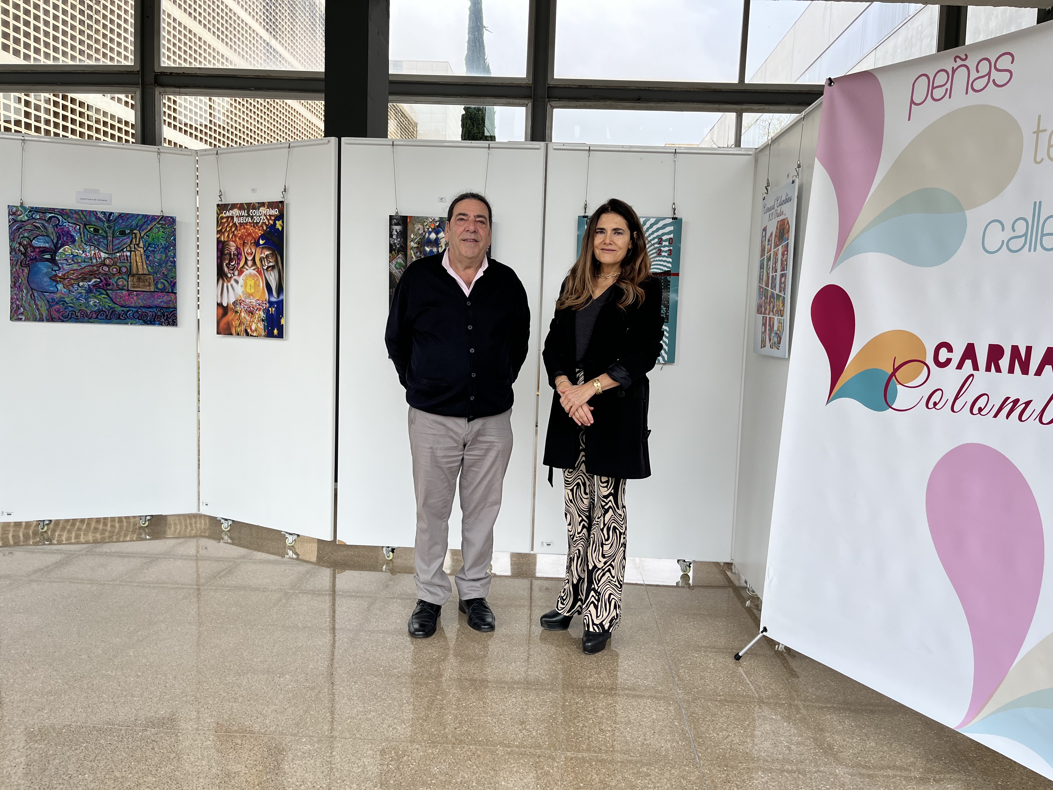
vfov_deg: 53.1
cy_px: 395
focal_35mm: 26
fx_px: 791
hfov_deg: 67.3
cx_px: 526
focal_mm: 5.1
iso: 50
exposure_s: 1/425
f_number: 1.6
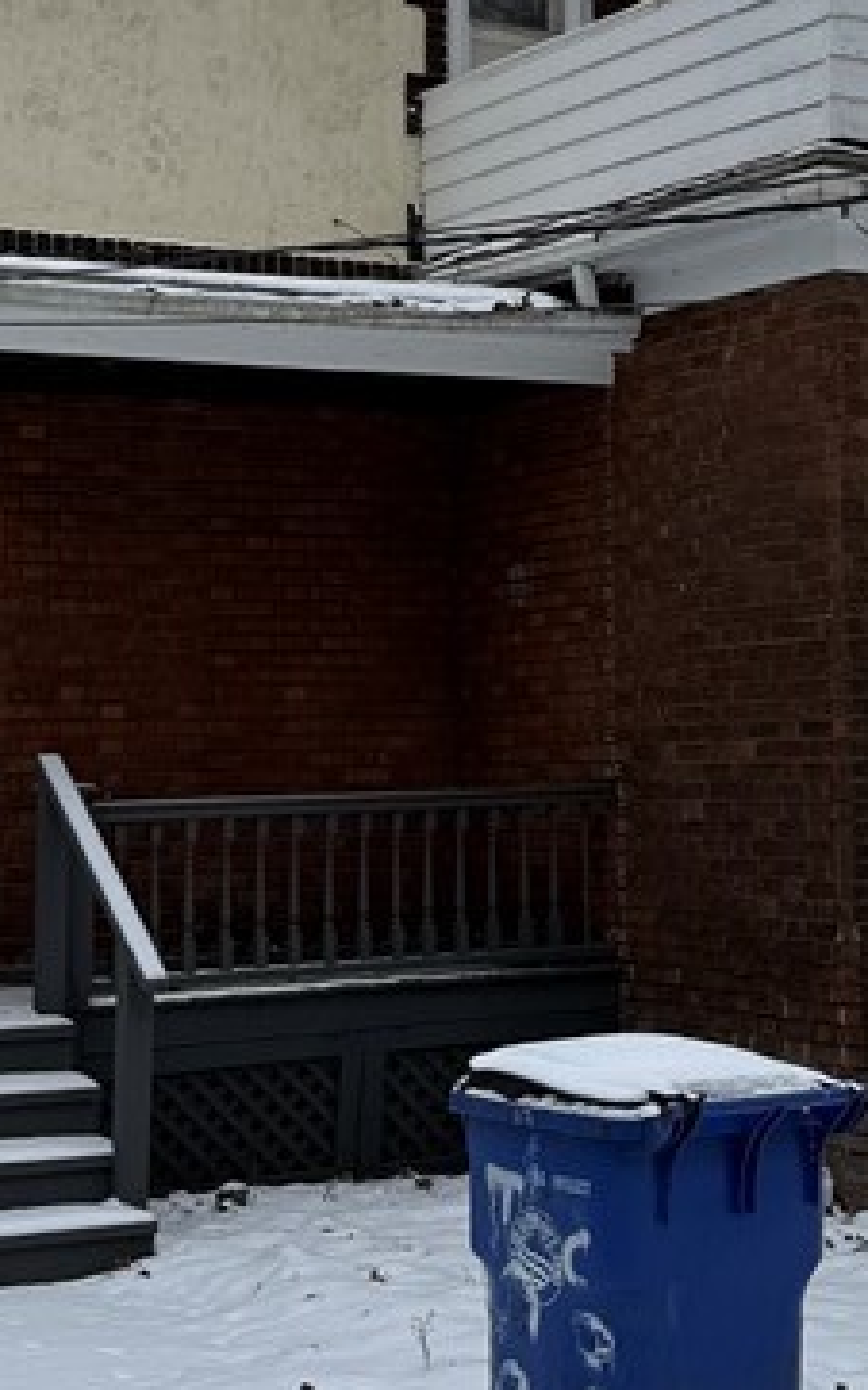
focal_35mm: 72
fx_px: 2727
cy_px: 415
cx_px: 611
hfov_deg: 18.0
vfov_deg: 28.3
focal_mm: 6.76
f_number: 1.78
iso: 80
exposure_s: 1/1271
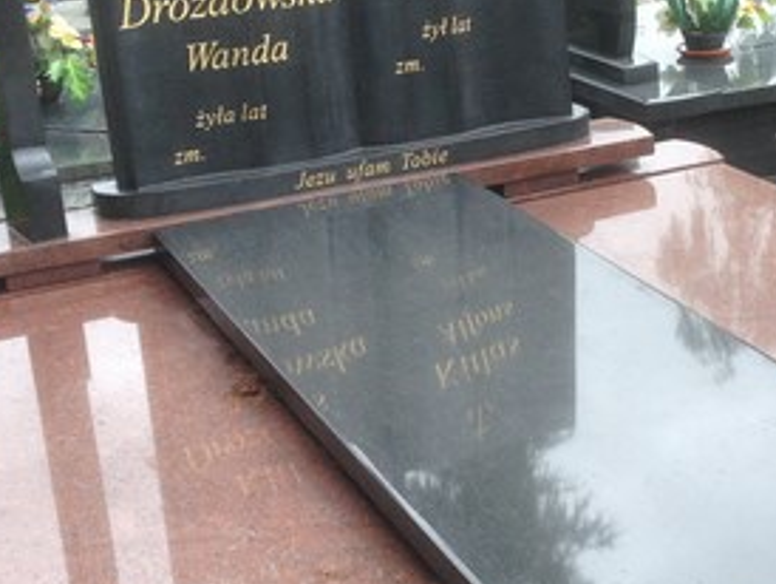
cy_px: 301
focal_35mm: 77
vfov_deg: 19.2
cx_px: 504
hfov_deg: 25.2
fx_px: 1728
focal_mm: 4.12
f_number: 2.4
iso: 50
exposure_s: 1/238
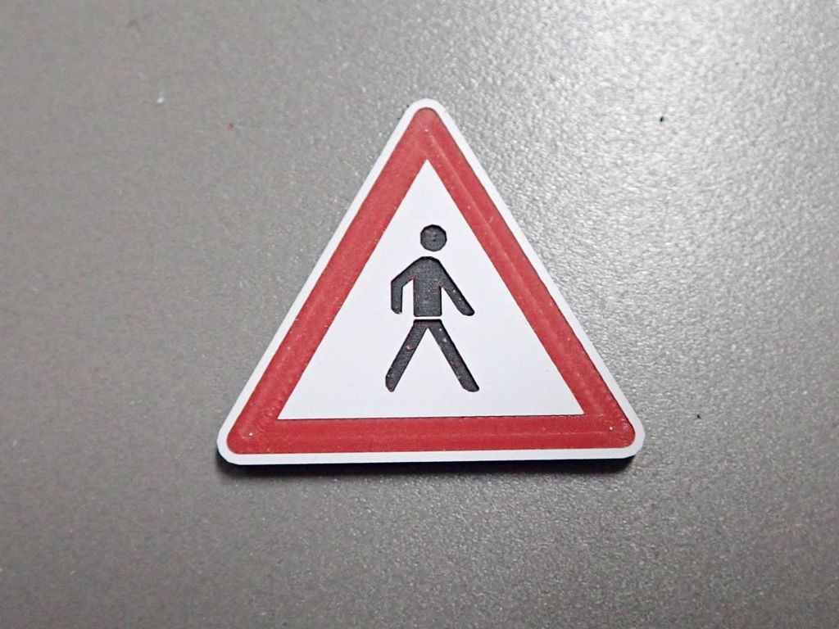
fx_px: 727
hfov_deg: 60.0
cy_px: 314
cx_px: 420
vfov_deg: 46.8
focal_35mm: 30
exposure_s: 1/160
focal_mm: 5.5
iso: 640
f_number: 2.3
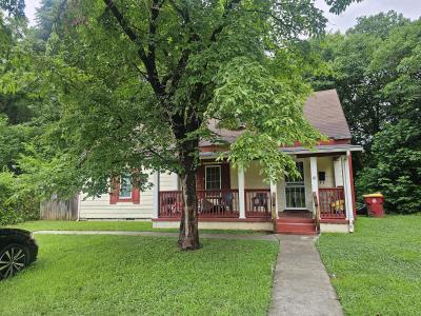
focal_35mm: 23
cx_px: 210
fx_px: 280
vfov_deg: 58.9
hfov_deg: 73.9
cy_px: 158
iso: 40
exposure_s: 1/180
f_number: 1.7
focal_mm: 6.3
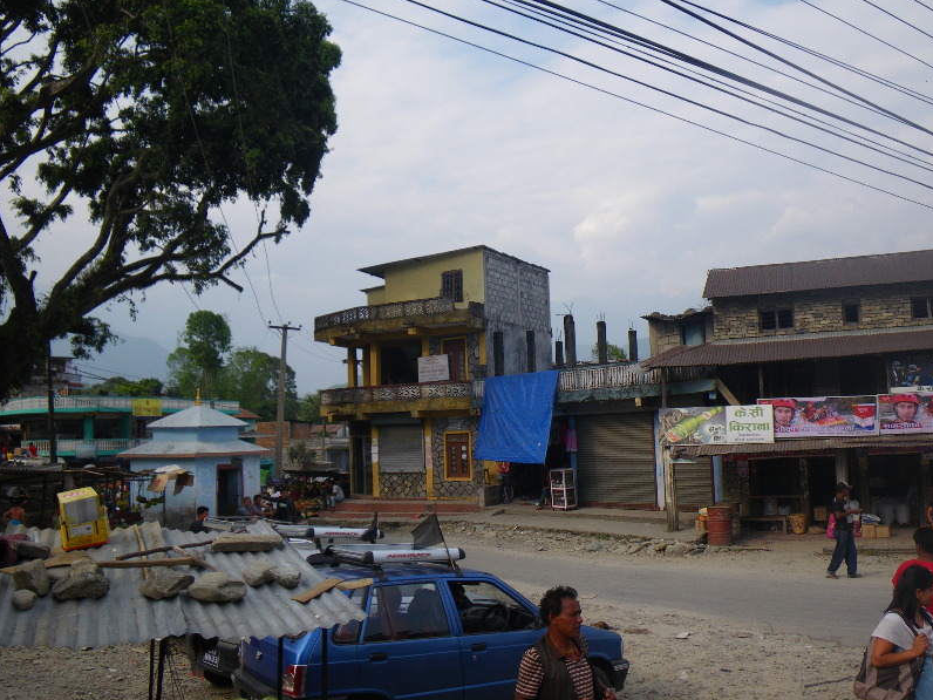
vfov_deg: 46.8
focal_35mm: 30
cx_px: 498
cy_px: 345
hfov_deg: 59.9
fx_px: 809
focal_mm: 5
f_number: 4.2
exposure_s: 1/250
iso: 50
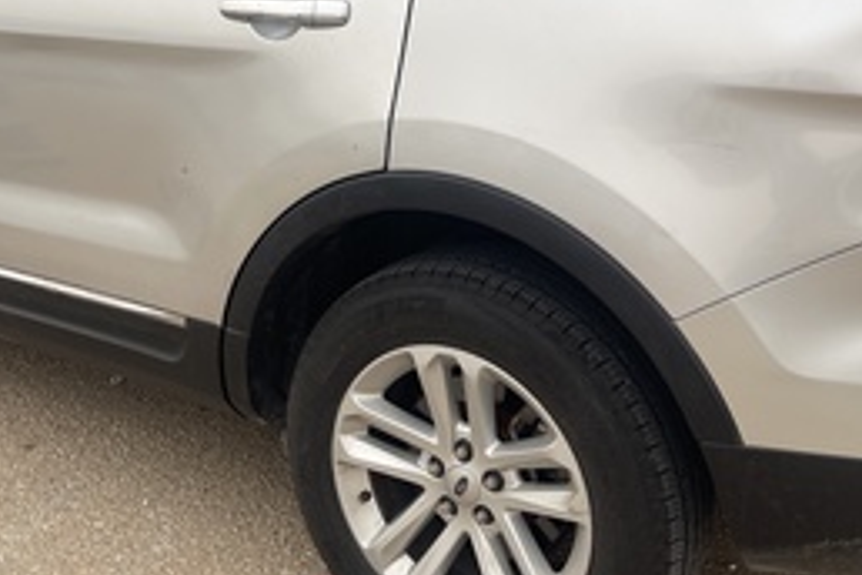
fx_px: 1101
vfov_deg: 28.9
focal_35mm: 46
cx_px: 463
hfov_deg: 42.7
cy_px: 155
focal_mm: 5.1
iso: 32
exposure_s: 1/233
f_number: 1.6
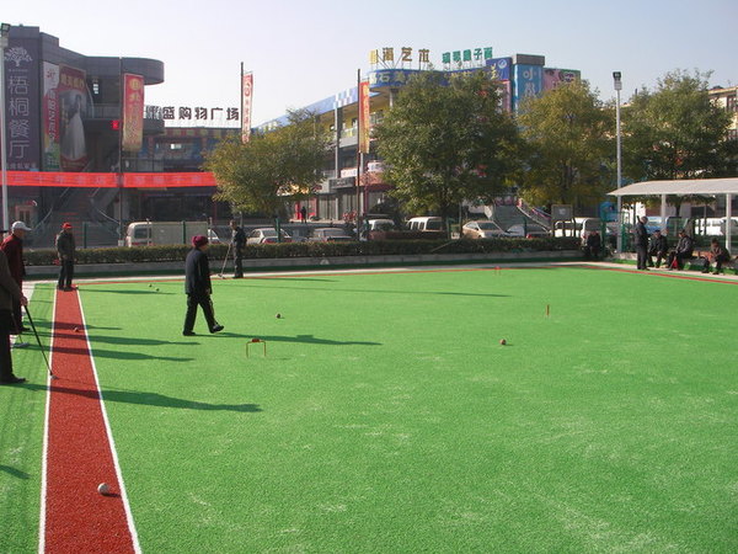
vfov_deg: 37.7
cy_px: 277
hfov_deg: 49.0
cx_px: 369
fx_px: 810
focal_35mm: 38
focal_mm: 6.3
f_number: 6.6
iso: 50
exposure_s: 1/190
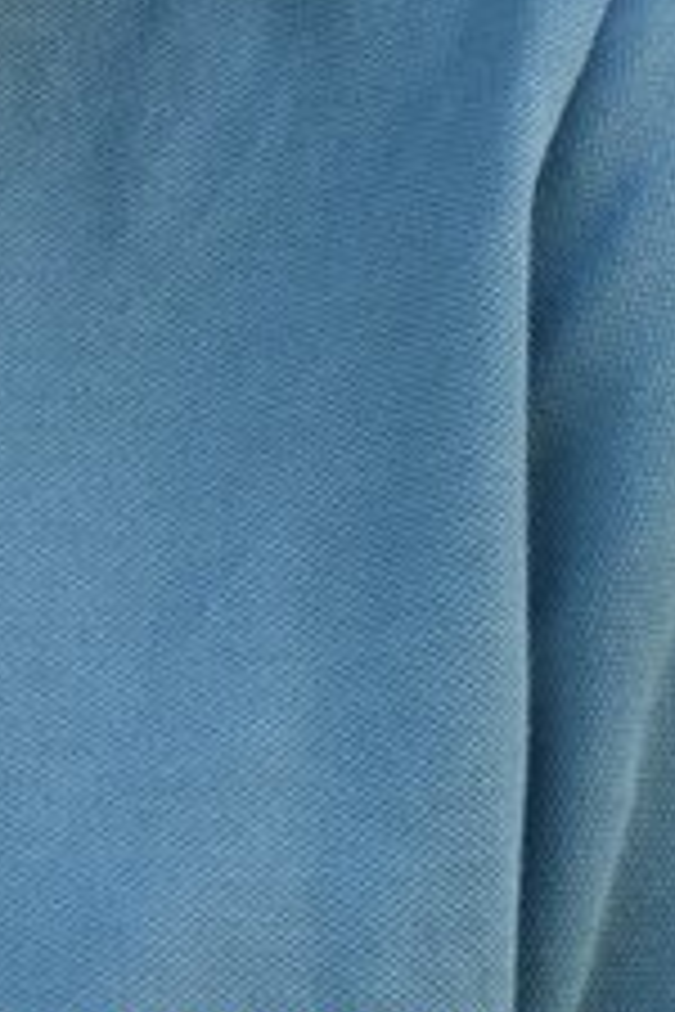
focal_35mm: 299
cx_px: -839
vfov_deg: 6.9
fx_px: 8409
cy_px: -4
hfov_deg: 4.5
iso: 400
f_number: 4.5
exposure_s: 1/160
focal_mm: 28
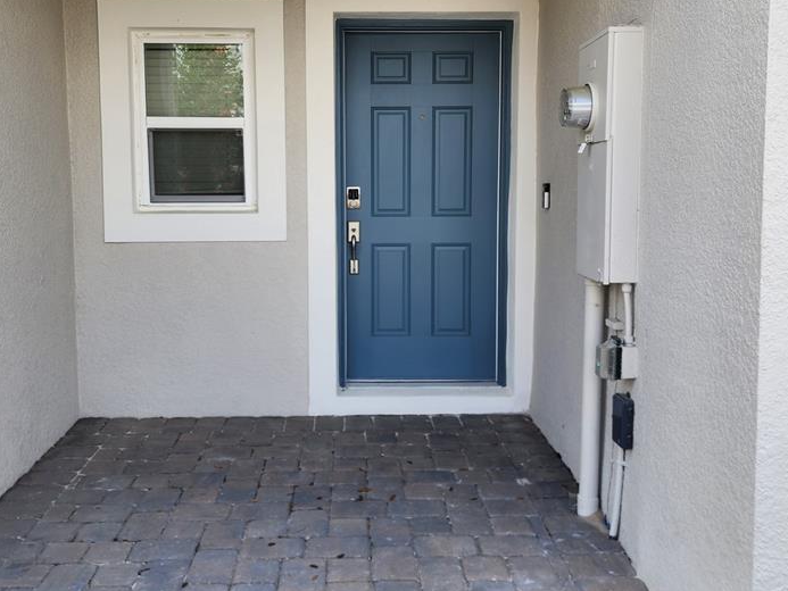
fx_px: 774
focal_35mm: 34
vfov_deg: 41.8
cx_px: 359
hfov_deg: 53.9
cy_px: 266
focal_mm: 6.4
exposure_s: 1/251
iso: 12
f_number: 1.8
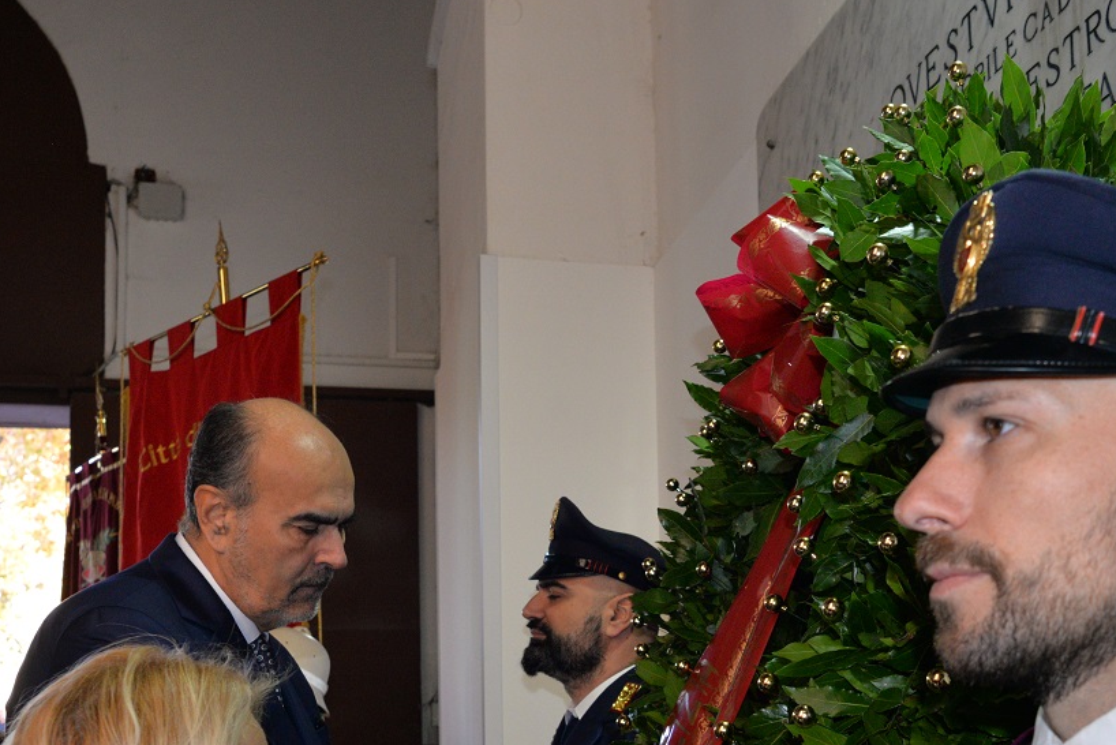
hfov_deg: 44.4
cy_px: 623
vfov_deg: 29.6
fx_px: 1364
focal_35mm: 44
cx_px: 604
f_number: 6.3
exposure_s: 1/160
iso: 2000
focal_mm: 24
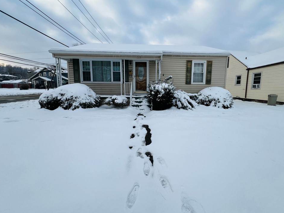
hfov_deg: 102.0
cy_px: 103
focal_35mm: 14
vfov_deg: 85.6
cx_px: 150
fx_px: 115
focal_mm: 1.57
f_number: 1.8
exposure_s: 1/664
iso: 32
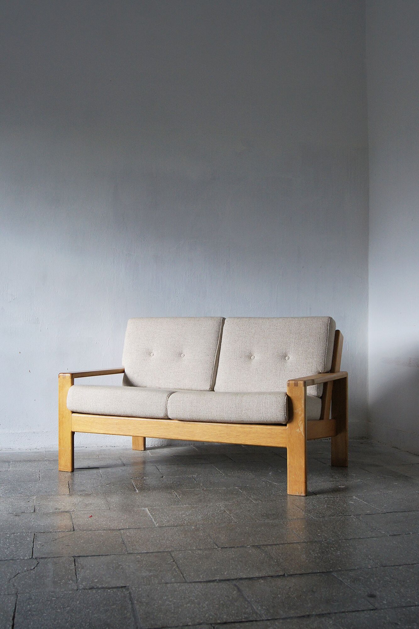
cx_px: 210
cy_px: 314
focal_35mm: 39
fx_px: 681
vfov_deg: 49.6
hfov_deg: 34.2
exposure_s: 1/160
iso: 400
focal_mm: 26
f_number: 5.6
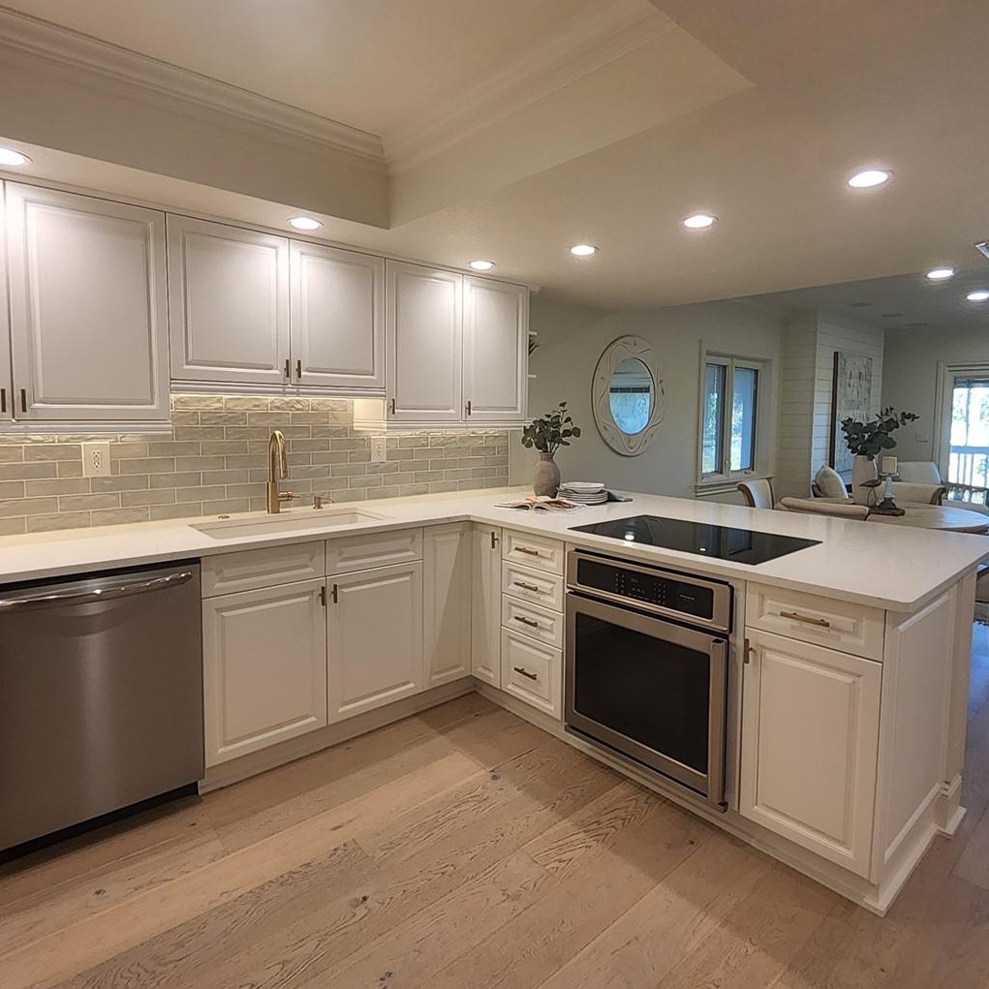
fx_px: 582
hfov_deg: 80.7
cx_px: 517
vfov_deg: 80.7
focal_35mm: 18
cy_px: 468
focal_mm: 1.13
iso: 32
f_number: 2.2
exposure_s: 1/60
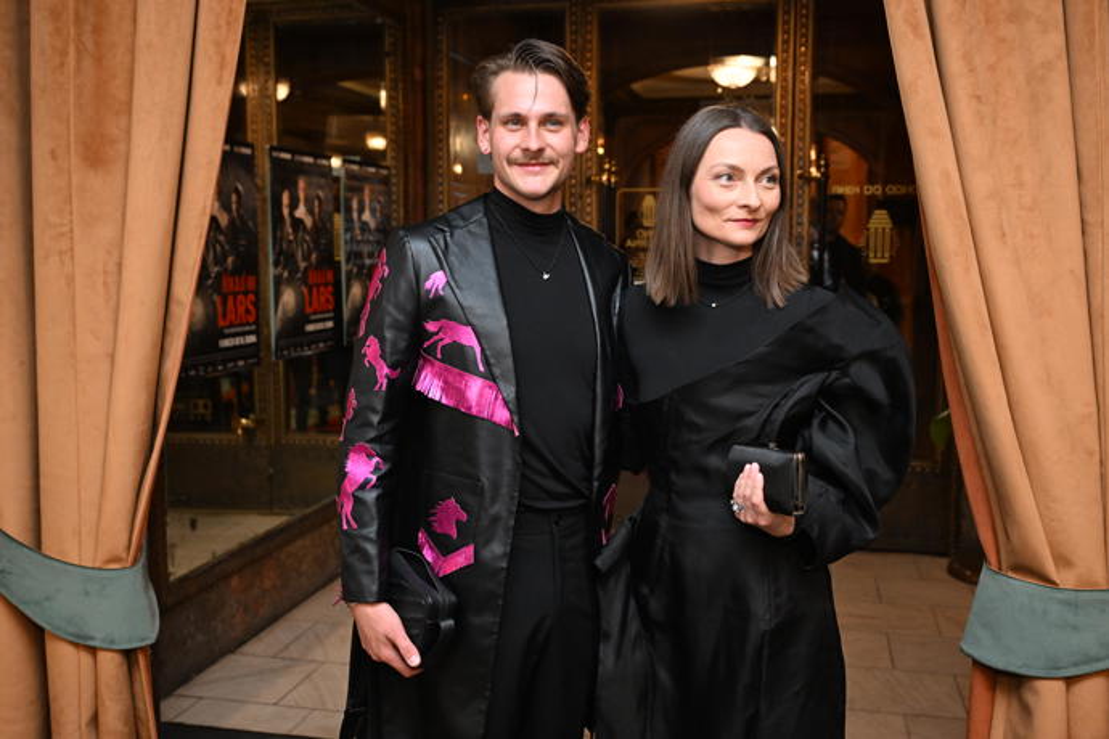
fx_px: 1140
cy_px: 370
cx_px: 554
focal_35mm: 37
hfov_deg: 51.9
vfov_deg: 35.9
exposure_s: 1/200
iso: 4000
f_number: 4.5
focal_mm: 37
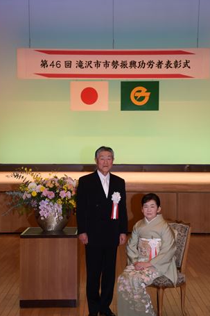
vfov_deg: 30.5
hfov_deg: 20.6
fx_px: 578
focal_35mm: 66
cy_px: 167
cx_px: 106
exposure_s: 1/60
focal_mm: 40
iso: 250
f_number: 5
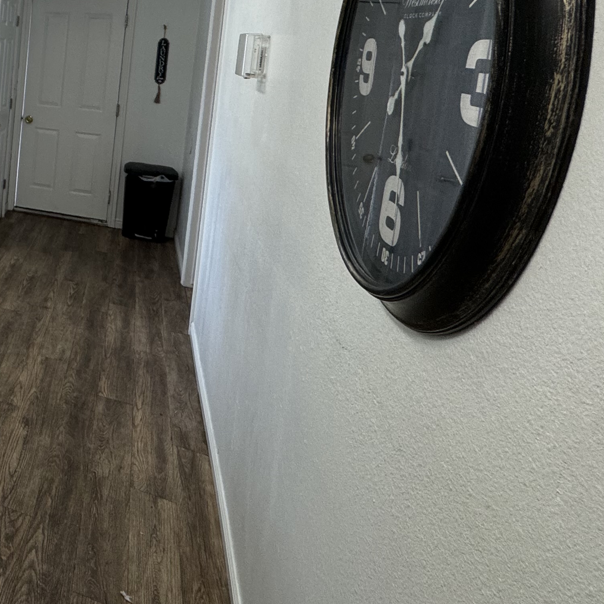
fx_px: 651
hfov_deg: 34.9
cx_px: -178
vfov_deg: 46.1
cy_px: 89
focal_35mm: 33
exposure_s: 1/120
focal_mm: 2.22
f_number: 2.2
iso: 80
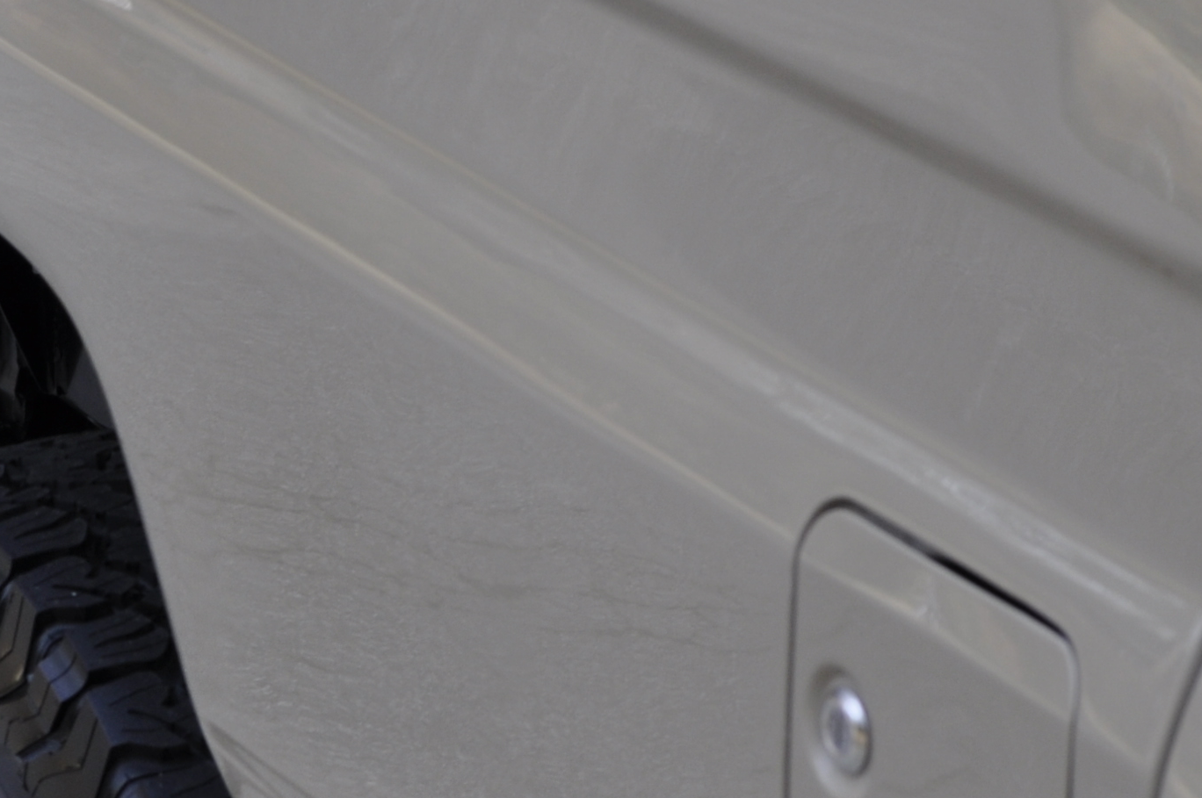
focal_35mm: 165
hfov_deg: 12.5
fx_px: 5489
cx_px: 565
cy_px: 291
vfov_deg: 8.3
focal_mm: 35
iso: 200
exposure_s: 1/125
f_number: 5.6
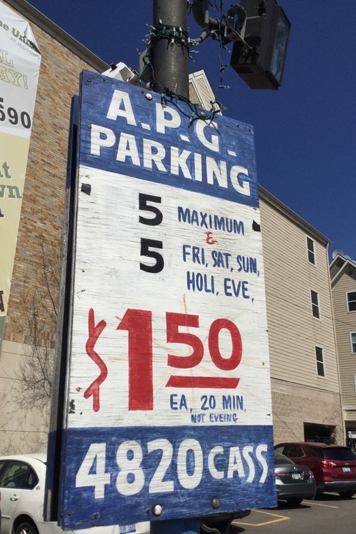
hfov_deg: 39.9
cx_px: 191
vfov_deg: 57.2
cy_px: 272
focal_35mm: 33
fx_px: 490
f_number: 2.4
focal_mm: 3.3
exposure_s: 1/4525
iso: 25
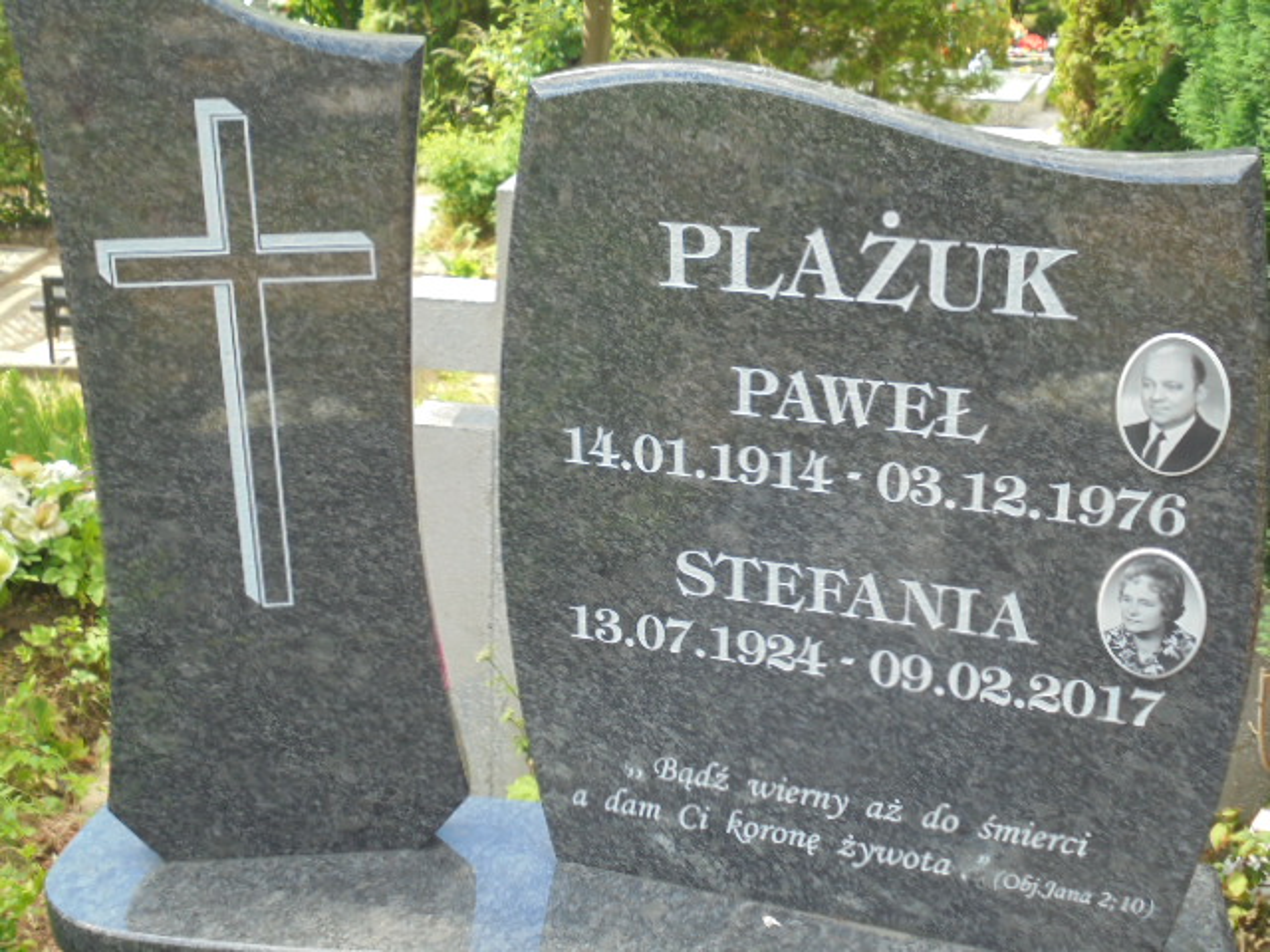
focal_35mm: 43
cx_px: 635
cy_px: 476
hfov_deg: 43.9
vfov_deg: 33.6
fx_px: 1578
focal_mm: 7.8
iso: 100
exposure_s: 1/100
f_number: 4.5
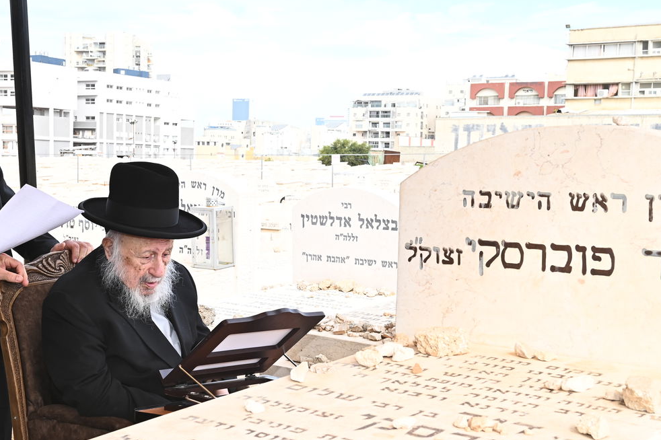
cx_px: 266
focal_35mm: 57
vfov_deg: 23.7
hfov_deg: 35.0
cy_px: 256
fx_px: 1046
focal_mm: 40
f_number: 11
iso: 500
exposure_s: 1/200
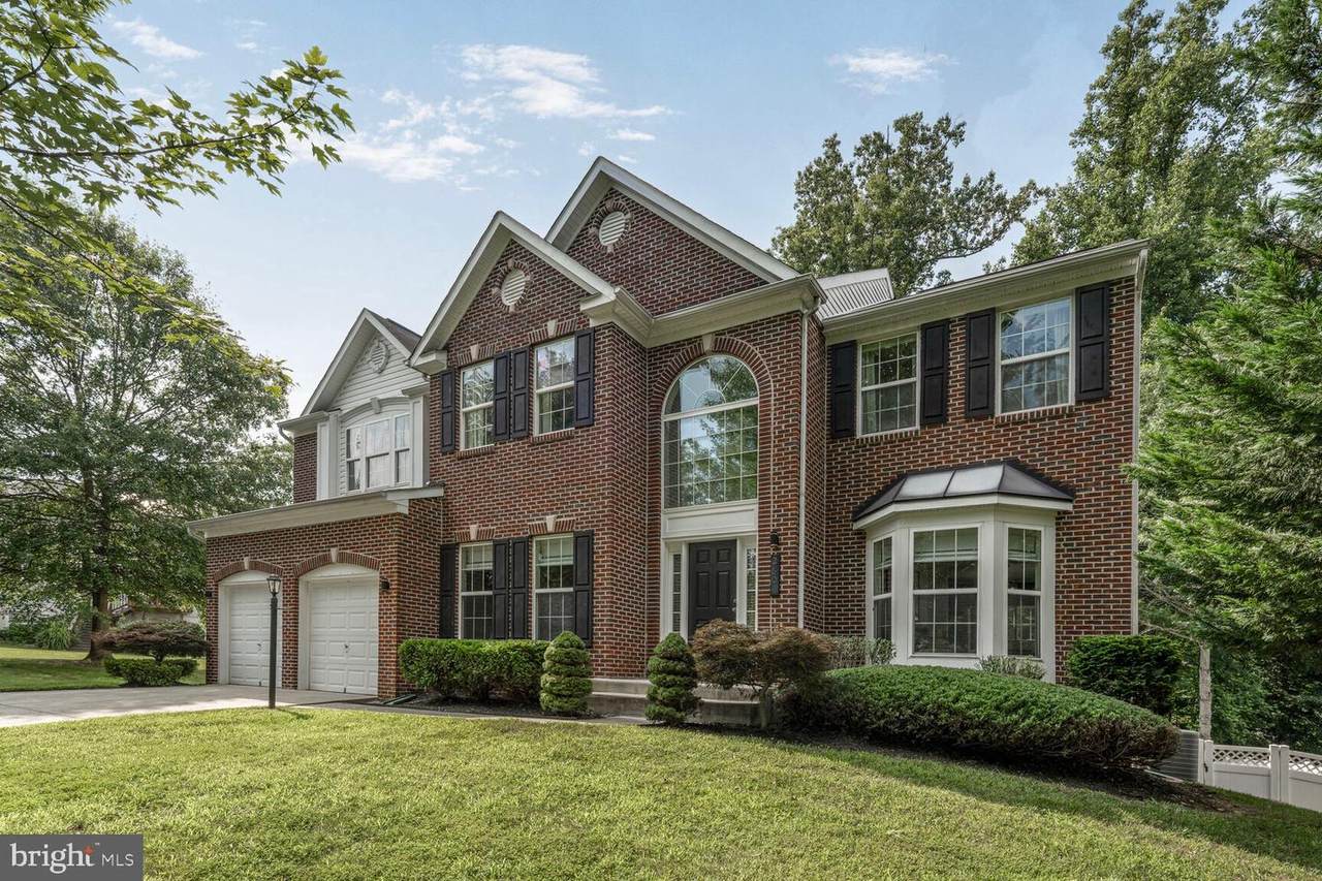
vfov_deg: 81.2
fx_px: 514
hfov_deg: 104.3
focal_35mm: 14
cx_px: 661
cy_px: 440
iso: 200
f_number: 8
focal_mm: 14
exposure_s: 1/250
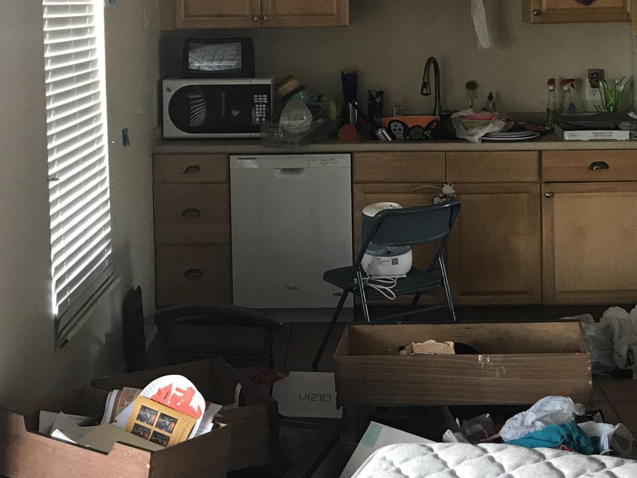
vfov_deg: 23.2
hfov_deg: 31.2
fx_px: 1141
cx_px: 318
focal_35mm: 62
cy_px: 72
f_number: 1.8
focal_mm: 3.99
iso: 32
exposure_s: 1/24
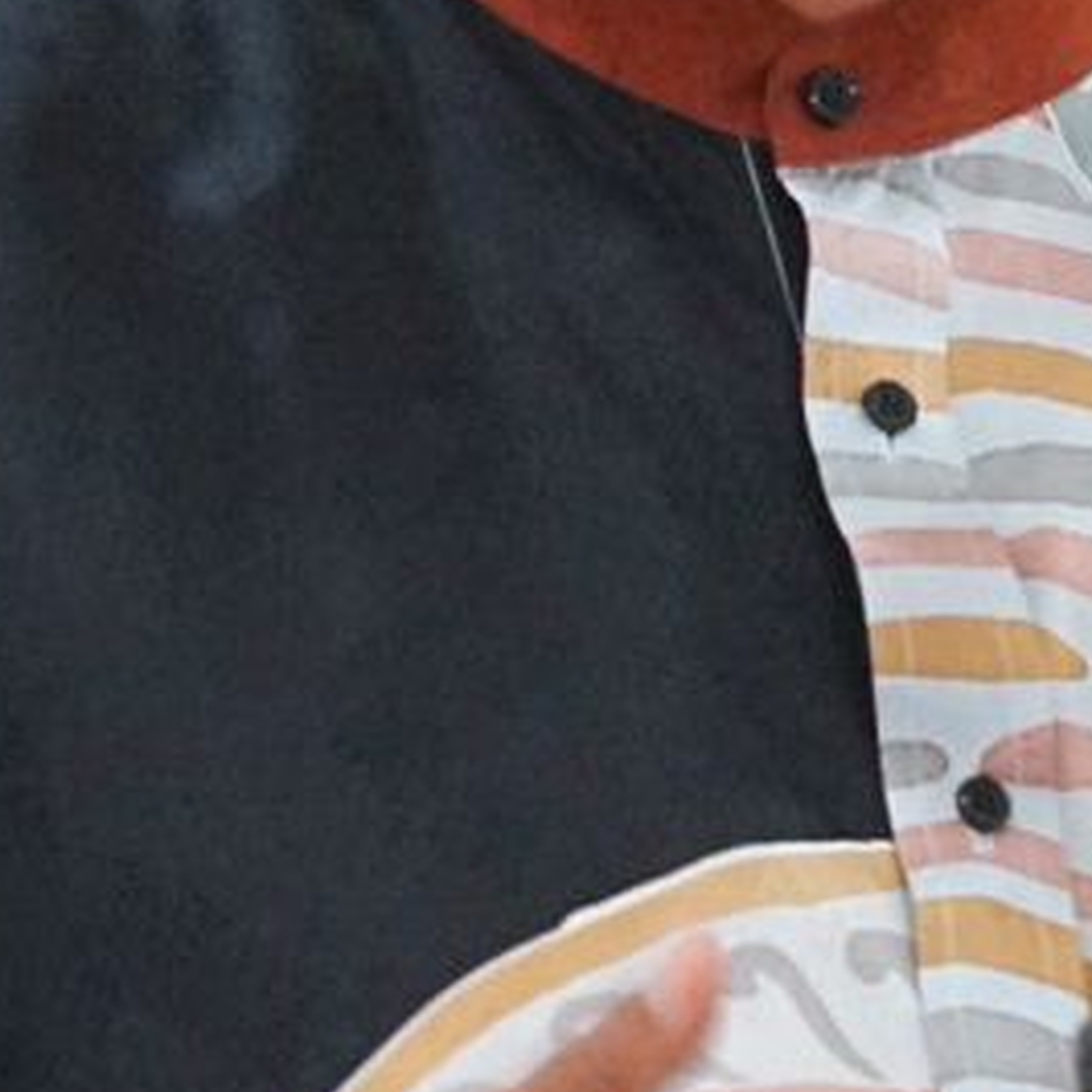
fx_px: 37760
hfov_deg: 1.7
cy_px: 218
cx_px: 2143
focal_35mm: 1058
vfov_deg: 1.7
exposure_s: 1/20
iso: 6400
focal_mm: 205
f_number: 6.3
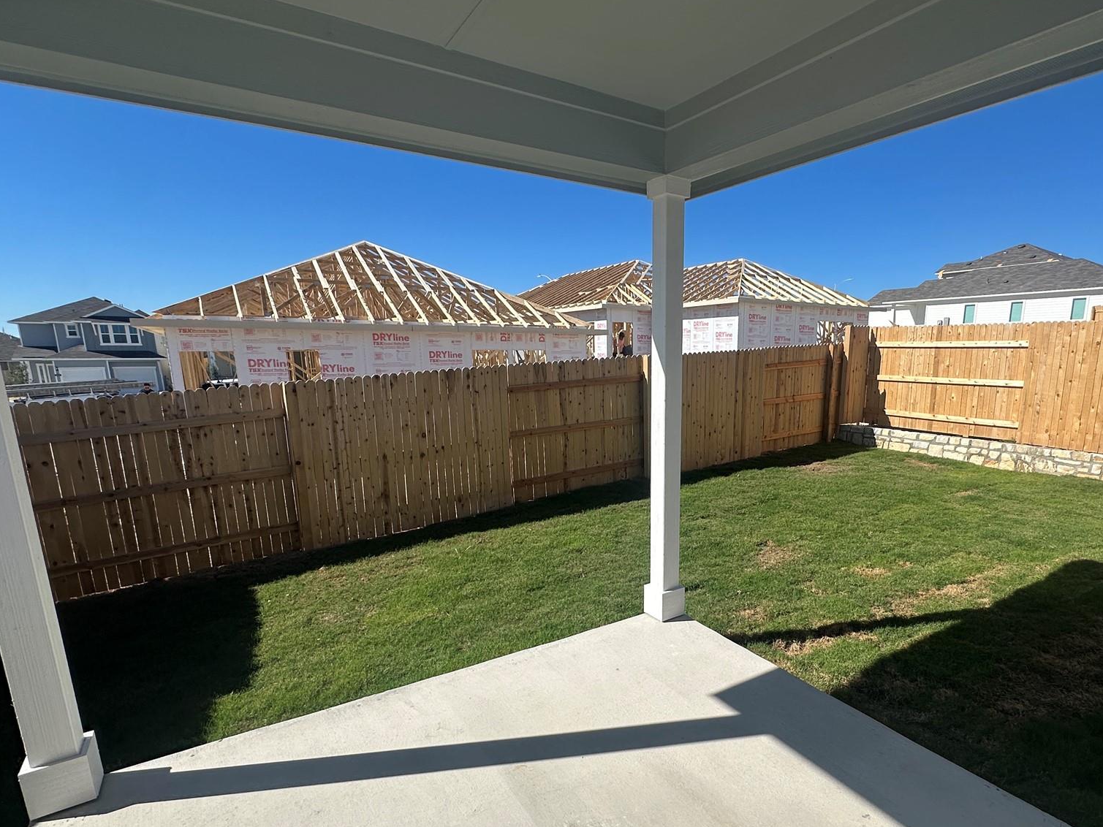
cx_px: 639
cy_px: 484
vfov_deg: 68.2
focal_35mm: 19
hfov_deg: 84.0
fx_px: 605
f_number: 2.2
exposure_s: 1/2618
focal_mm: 2.22
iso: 50
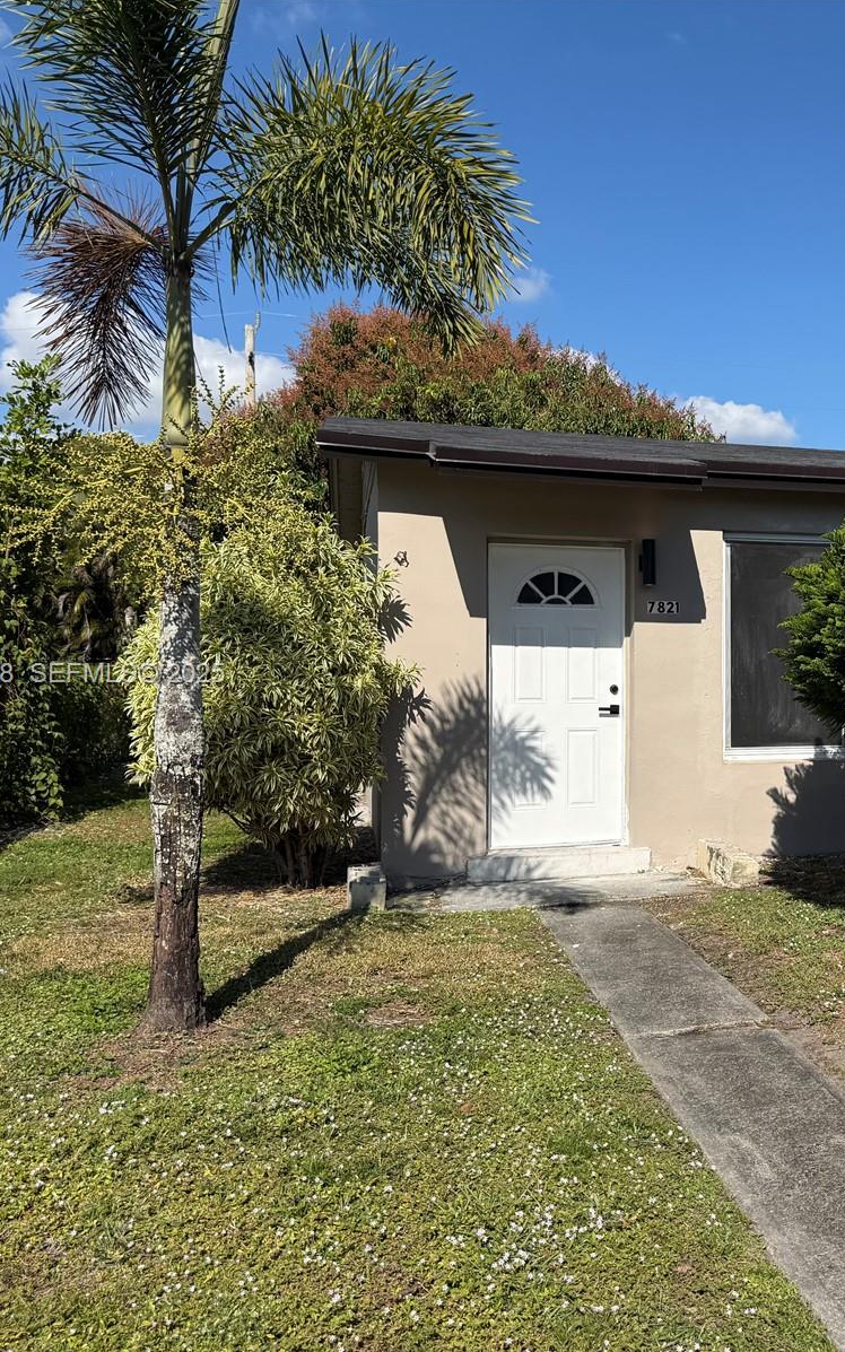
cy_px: 675
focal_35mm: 34
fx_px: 1253
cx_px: 777
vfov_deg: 56.7
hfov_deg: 34.9
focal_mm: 6.76
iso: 100
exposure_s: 1/6173
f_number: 1.78
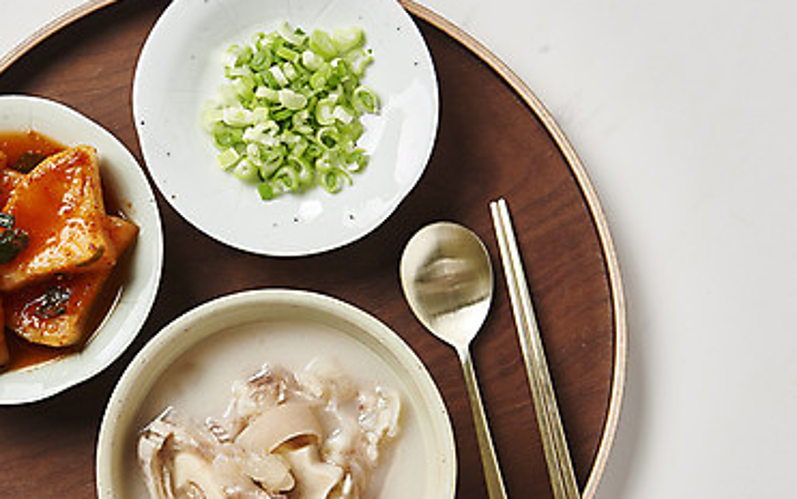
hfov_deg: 19.4
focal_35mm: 107
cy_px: 329
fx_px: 2324
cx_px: 263
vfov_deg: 12.2
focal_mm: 65
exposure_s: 1/125
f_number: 11
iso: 100
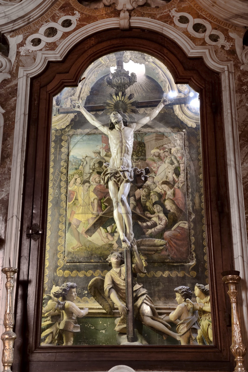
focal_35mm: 52
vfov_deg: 38.2
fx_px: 538
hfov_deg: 26.0
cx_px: 124
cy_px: 186
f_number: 5.6
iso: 1600
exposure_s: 1/10
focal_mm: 52
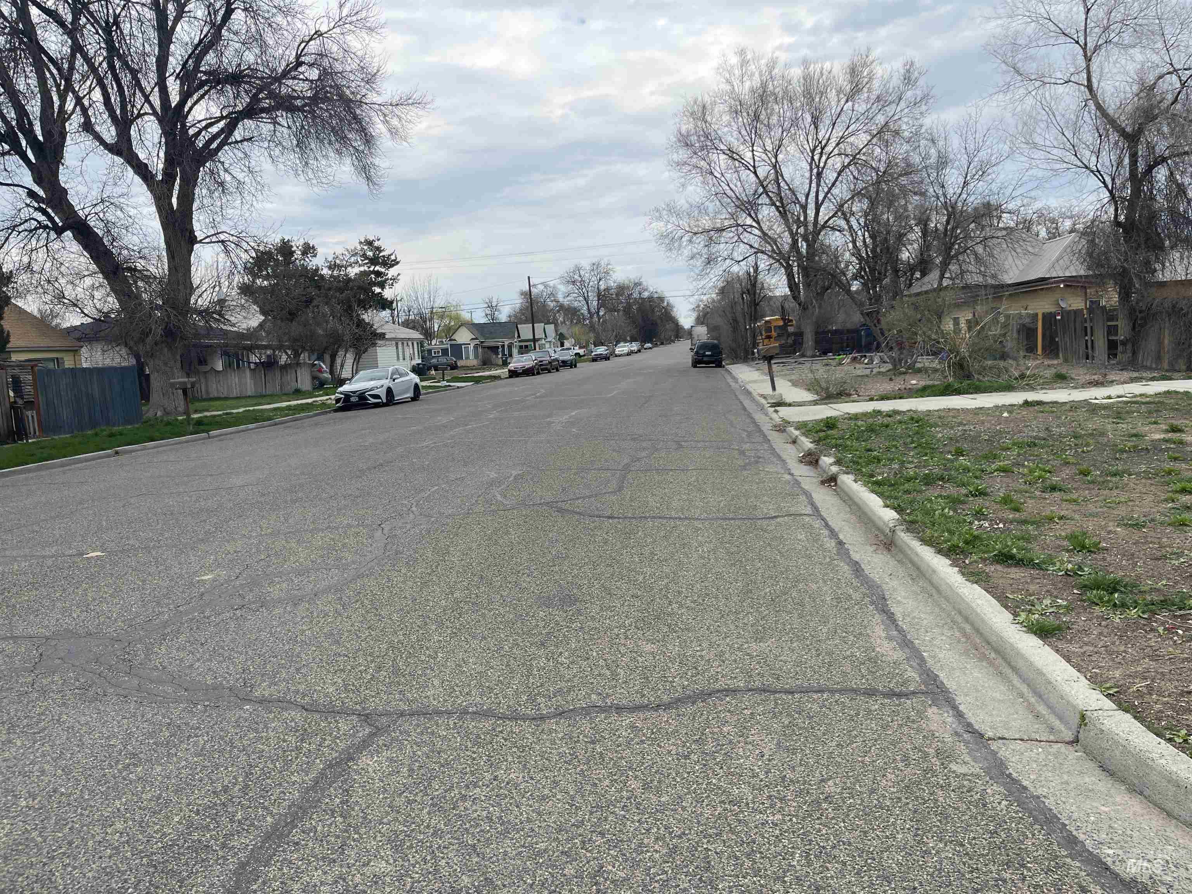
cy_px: 447
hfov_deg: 69.4
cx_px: 596
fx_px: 861
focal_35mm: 25
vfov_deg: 54.9
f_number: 1.6
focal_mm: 5.1
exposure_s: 1/1475
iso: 32
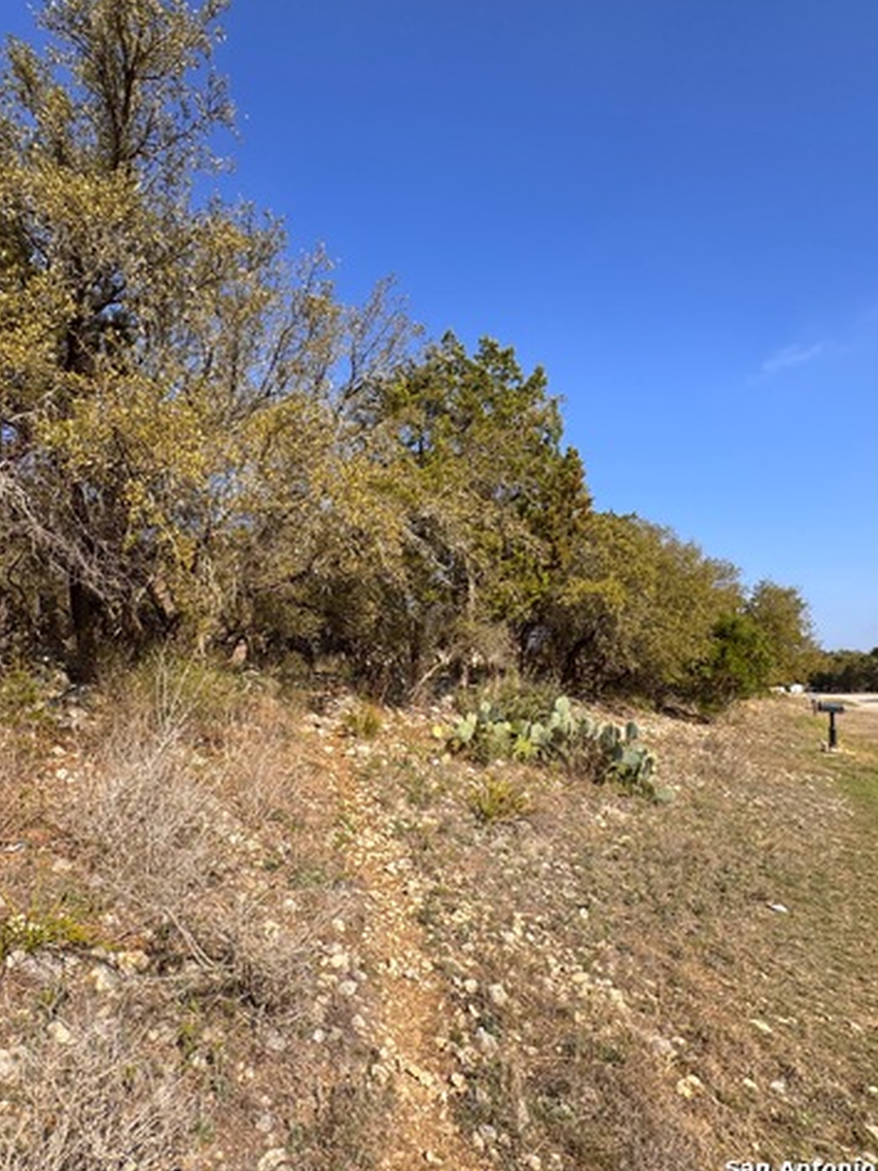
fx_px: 643
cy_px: 588
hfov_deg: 67.7
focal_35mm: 19
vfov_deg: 84.7
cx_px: 335
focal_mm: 2.22
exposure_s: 1/1236
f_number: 2.2
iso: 50
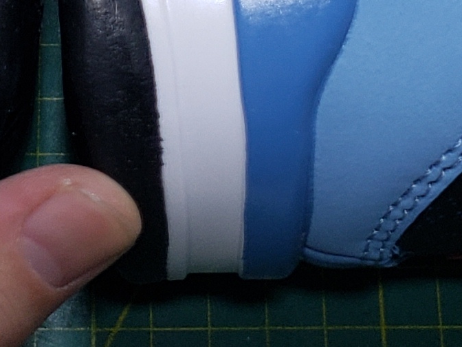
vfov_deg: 8.4
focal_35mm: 156
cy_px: -578
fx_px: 2082
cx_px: 131
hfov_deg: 12.6
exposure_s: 1/137
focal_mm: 4.3
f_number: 1.5
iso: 50
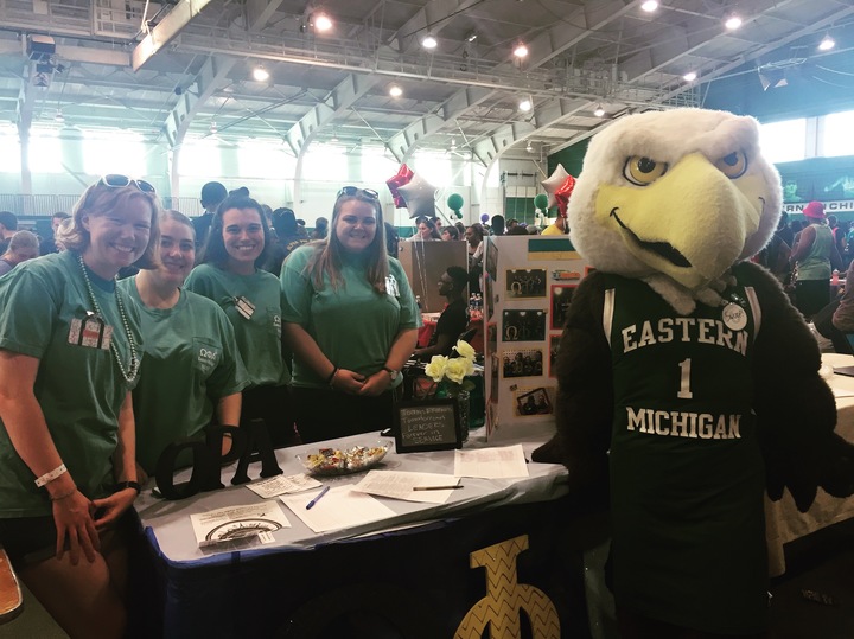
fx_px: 715
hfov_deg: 61.7
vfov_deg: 48.2
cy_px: 320
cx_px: 427
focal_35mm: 29
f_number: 2.2
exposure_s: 1/30
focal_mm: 4.15
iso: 64
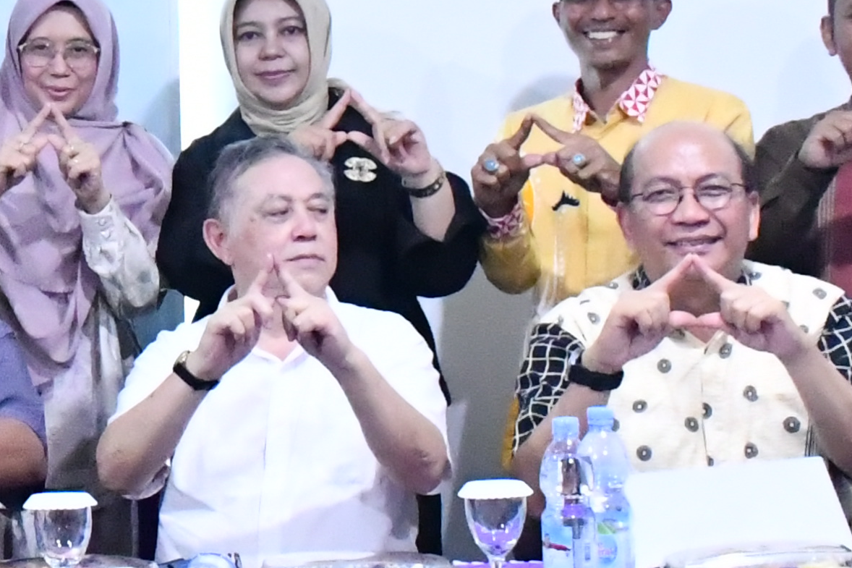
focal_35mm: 156
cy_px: 99
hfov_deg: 12.9
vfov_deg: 8.8
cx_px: -151
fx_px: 3691
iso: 10000
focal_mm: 22
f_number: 5
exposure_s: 1/100
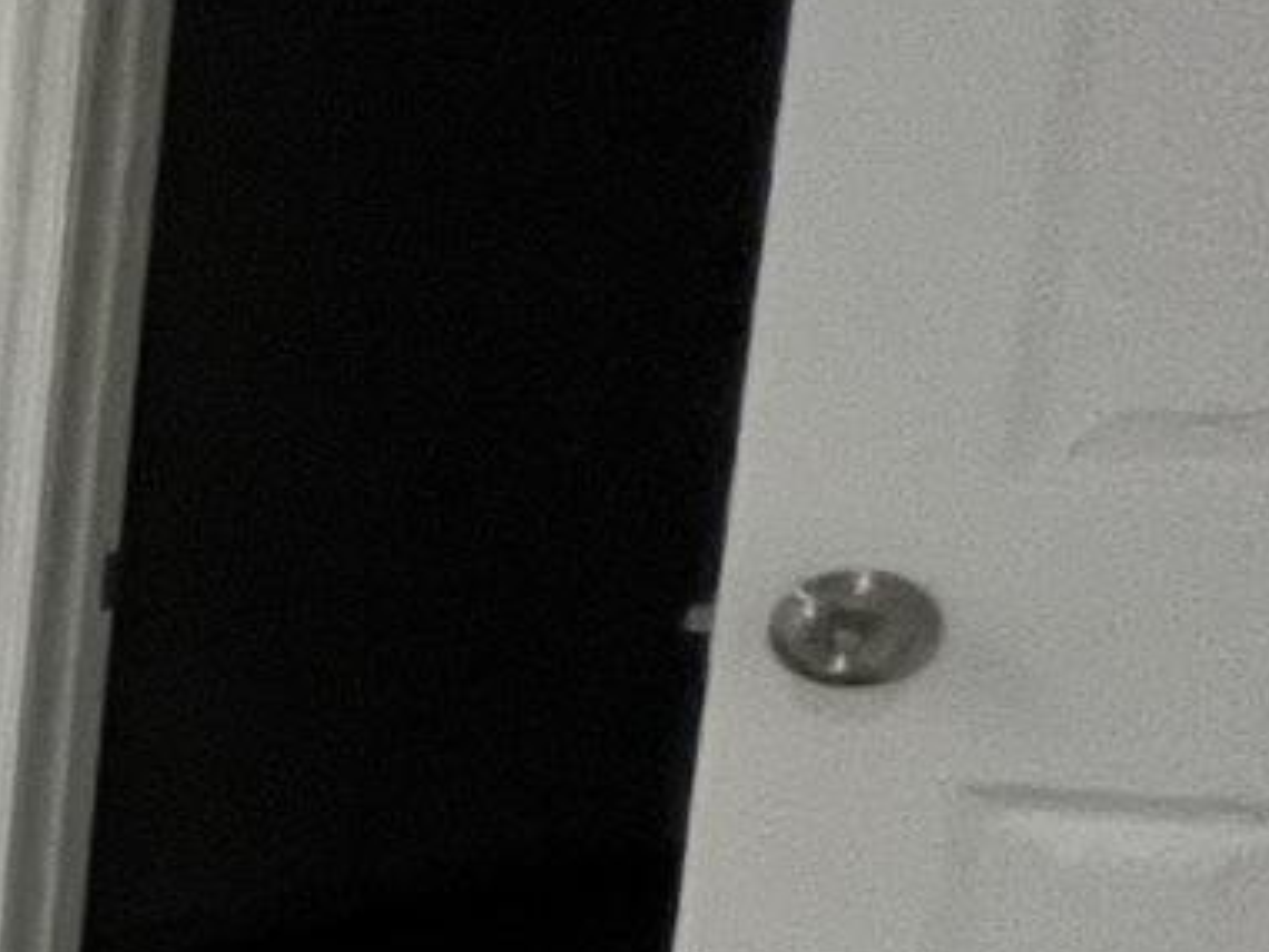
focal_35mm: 70
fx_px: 2566
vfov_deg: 20.7
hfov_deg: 13.2
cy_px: 812
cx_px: -2147
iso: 320
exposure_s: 1/60
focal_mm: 1.57
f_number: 1.8
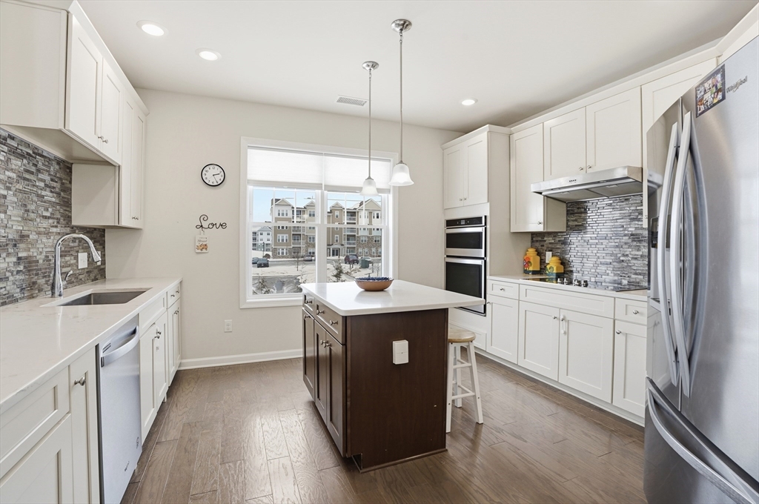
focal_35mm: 16
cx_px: 380
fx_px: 337
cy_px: 252
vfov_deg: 73.6
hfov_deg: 96.8
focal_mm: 16
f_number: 9
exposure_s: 1/250
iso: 800
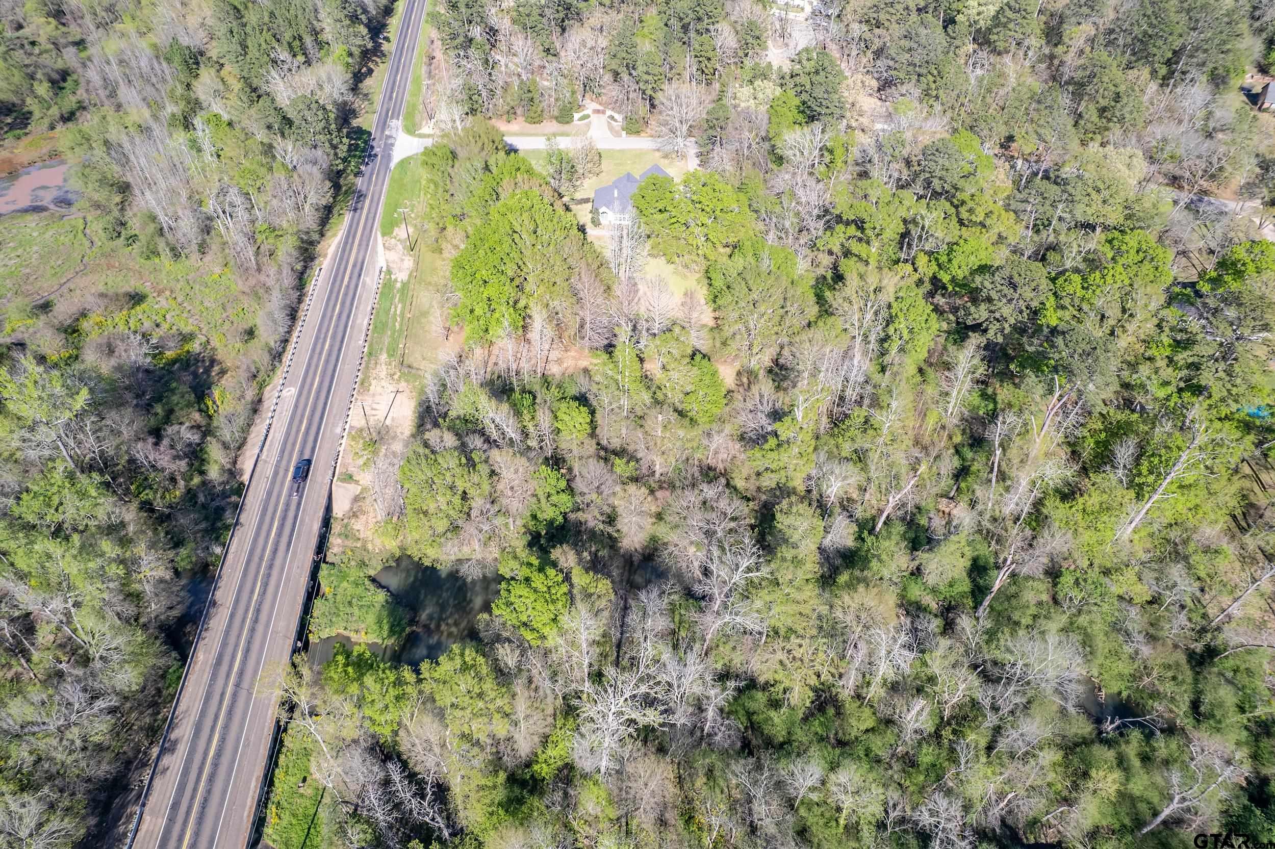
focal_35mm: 22
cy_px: 424
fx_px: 779
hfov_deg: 78.6
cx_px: 638
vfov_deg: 57.2
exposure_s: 1/1250
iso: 100
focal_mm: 8.38
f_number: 2.8
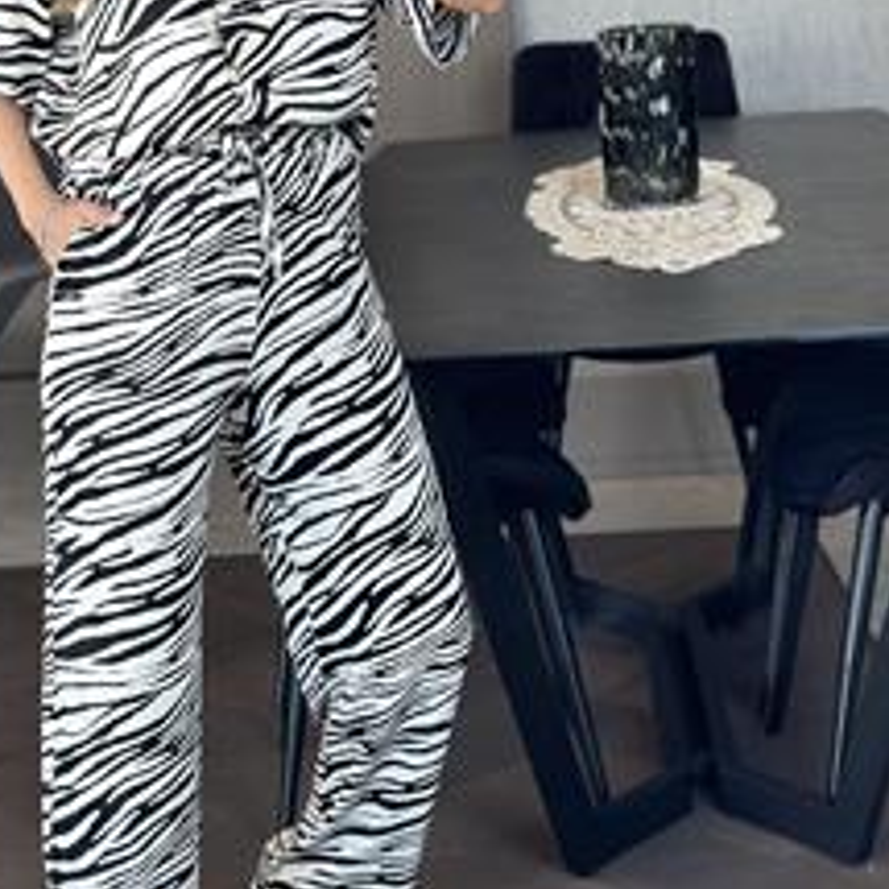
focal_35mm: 100
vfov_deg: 17.4
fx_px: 2906
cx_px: 260
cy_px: 331
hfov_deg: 17.3
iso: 125
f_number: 1.78
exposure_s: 1/82
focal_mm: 6.86
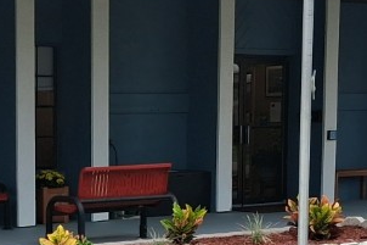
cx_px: 62
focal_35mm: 129
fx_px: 1314
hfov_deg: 15.8
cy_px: 277
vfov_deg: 10.5
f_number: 1.8
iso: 25
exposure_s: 1/404
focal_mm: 3.98
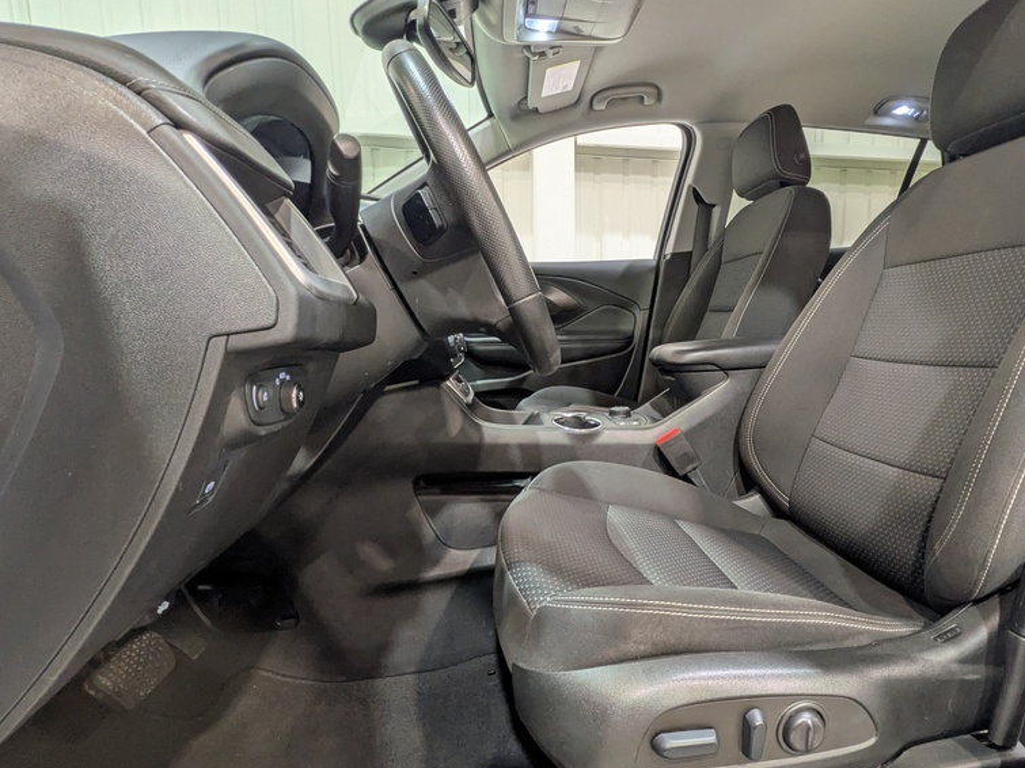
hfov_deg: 84.1
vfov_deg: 68.6
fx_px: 563
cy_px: 403
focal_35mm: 19
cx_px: 586
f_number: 2.2
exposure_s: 1/30
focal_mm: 1.83
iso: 79
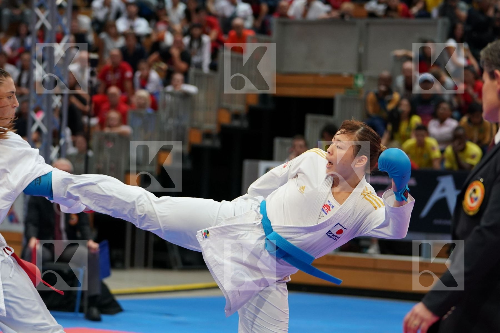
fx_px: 1875
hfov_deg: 15.2
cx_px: 250
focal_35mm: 135
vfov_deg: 10.2
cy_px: 166
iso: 1600
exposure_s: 1/1000
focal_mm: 90
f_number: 2.8
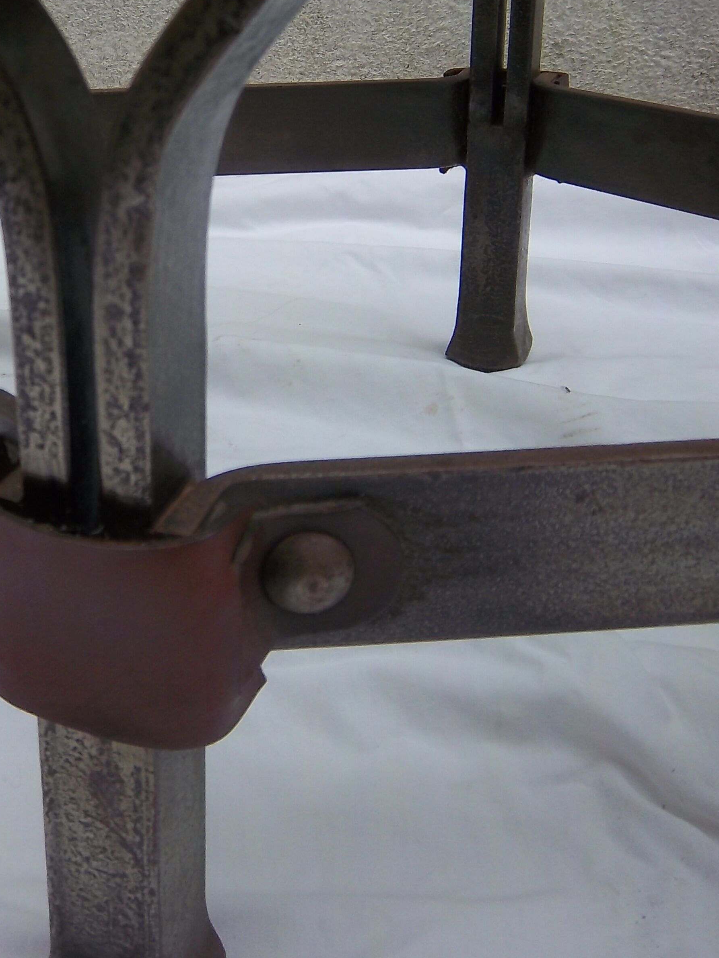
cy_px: 258
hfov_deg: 30.1
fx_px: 1302
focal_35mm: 47
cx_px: 140
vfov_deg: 39.5
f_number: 3.5
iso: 64
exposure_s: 1/125
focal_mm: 5.1
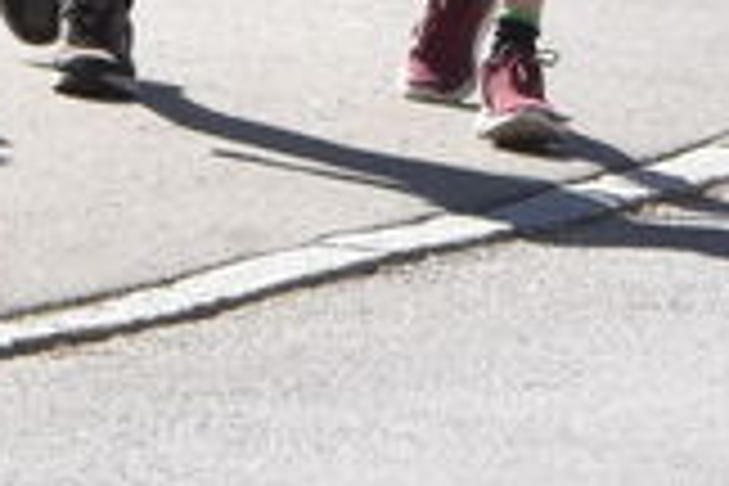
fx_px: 18426
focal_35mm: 910
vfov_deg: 1.5
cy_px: -724
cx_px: -238
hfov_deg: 2.3
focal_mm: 82
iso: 800
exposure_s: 1/200
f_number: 18
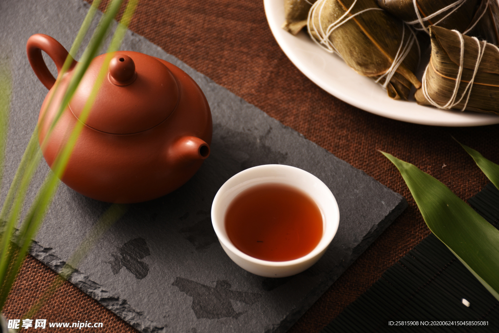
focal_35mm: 112
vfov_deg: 12.2
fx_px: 1559
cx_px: 250
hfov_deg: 18.2
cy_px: 166
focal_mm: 75
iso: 100
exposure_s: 1/80
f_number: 5
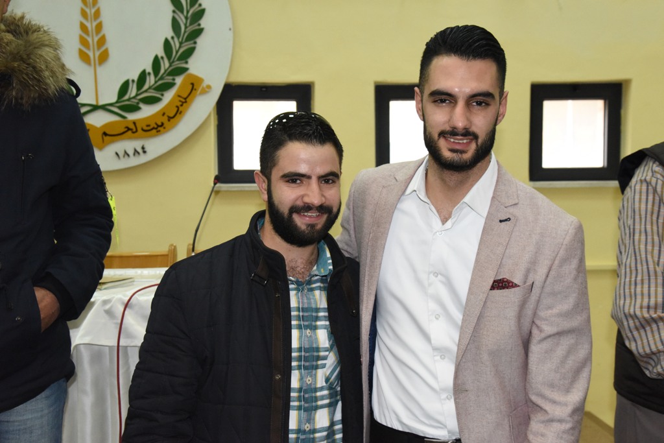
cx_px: 332
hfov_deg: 44.5
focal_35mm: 44
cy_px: 222
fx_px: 812
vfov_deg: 30.5
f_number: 8
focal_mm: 44
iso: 6400
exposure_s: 1/250
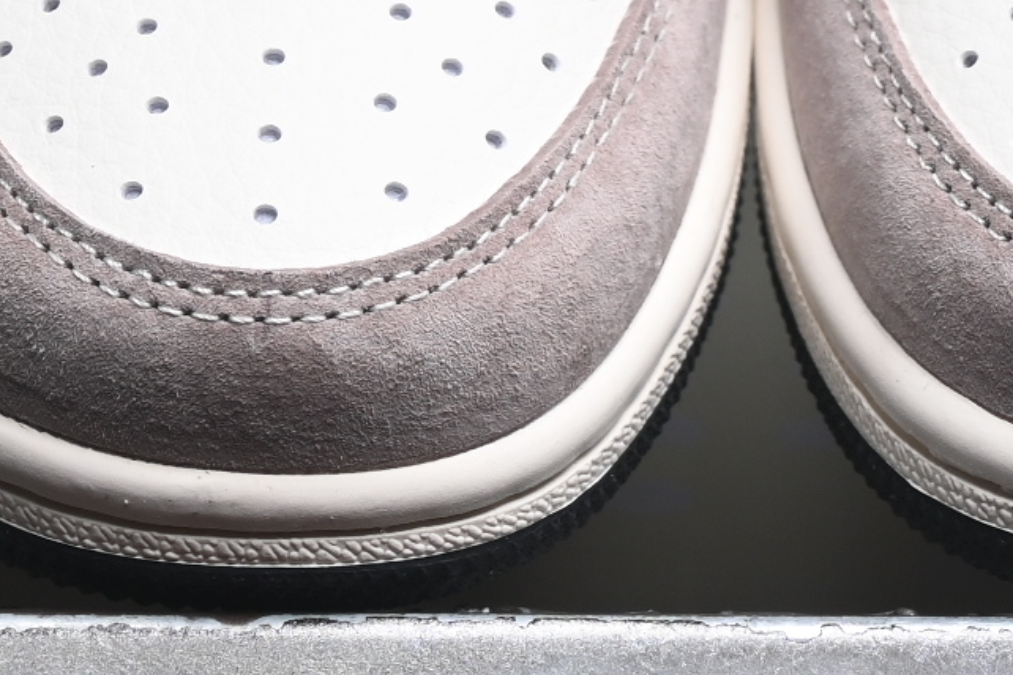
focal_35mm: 325
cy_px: -295
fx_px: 9144
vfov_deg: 4.2
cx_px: 773
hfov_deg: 6.3
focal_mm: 50
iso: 160
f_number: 6.3
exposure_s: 1/60
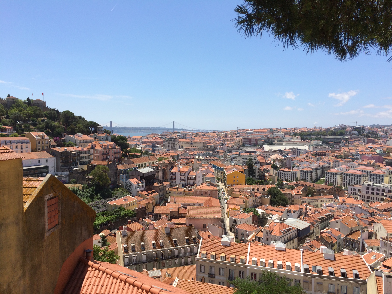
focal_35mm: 29
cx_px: 196
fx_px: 328
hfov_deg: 61.7
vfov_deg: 48.2
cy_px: 147
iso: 32
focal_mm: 4.15
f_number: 2.2
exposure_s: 1/2415
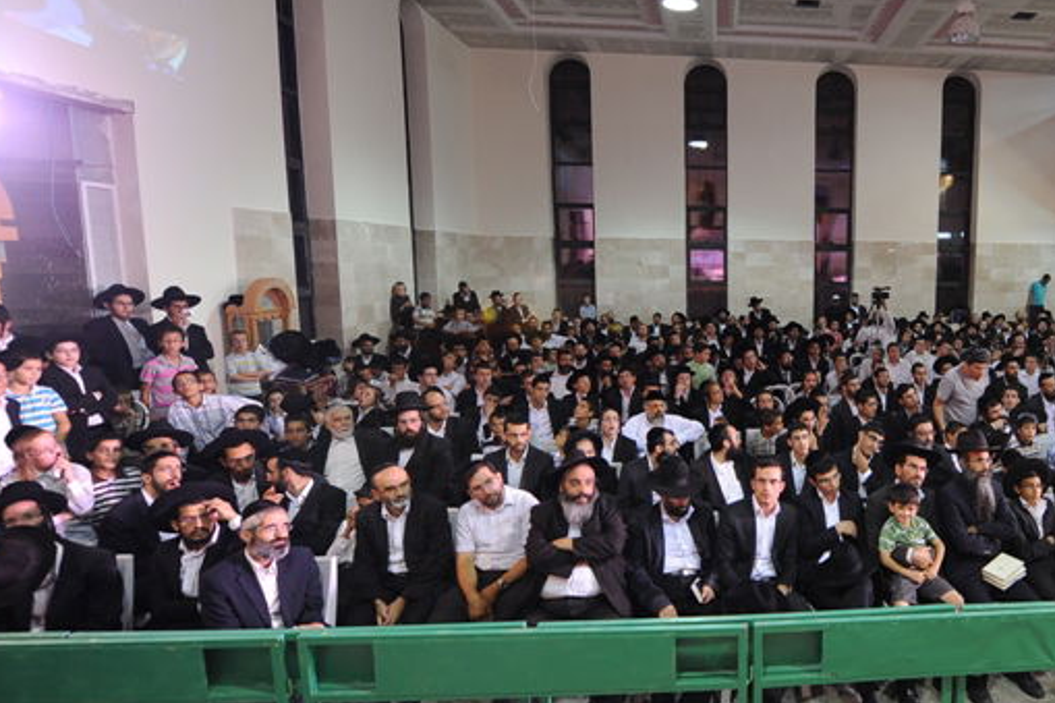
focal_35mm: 22
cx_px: 802
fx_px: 644
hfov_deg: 72.6
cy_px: 345
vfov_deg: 57.2
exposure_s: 1/100
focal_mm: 14
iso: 1000
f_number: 3.5
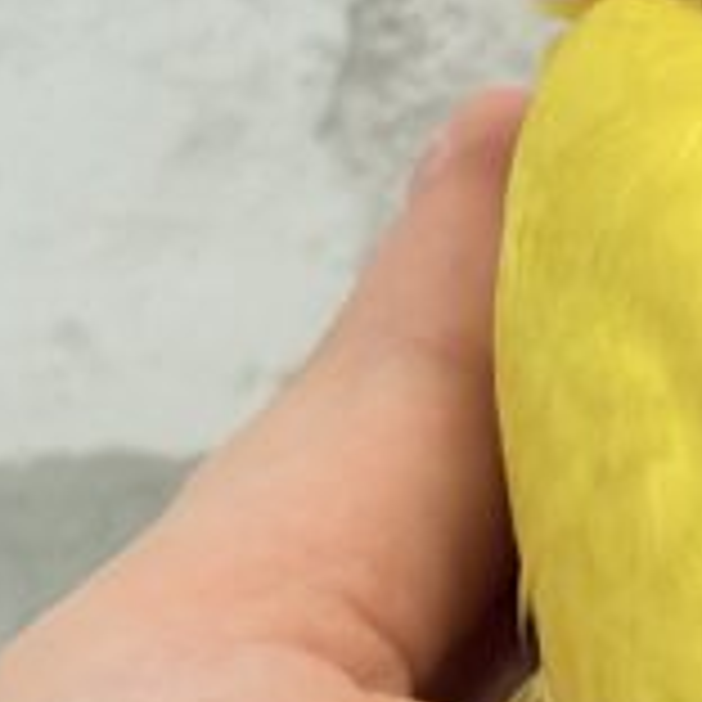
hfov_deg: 9.1
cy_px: 338
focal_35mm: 188
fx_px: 4313
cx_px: 954
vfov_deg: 9.3
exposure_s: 1/50
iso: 32
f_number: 1.6
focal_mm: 5.96
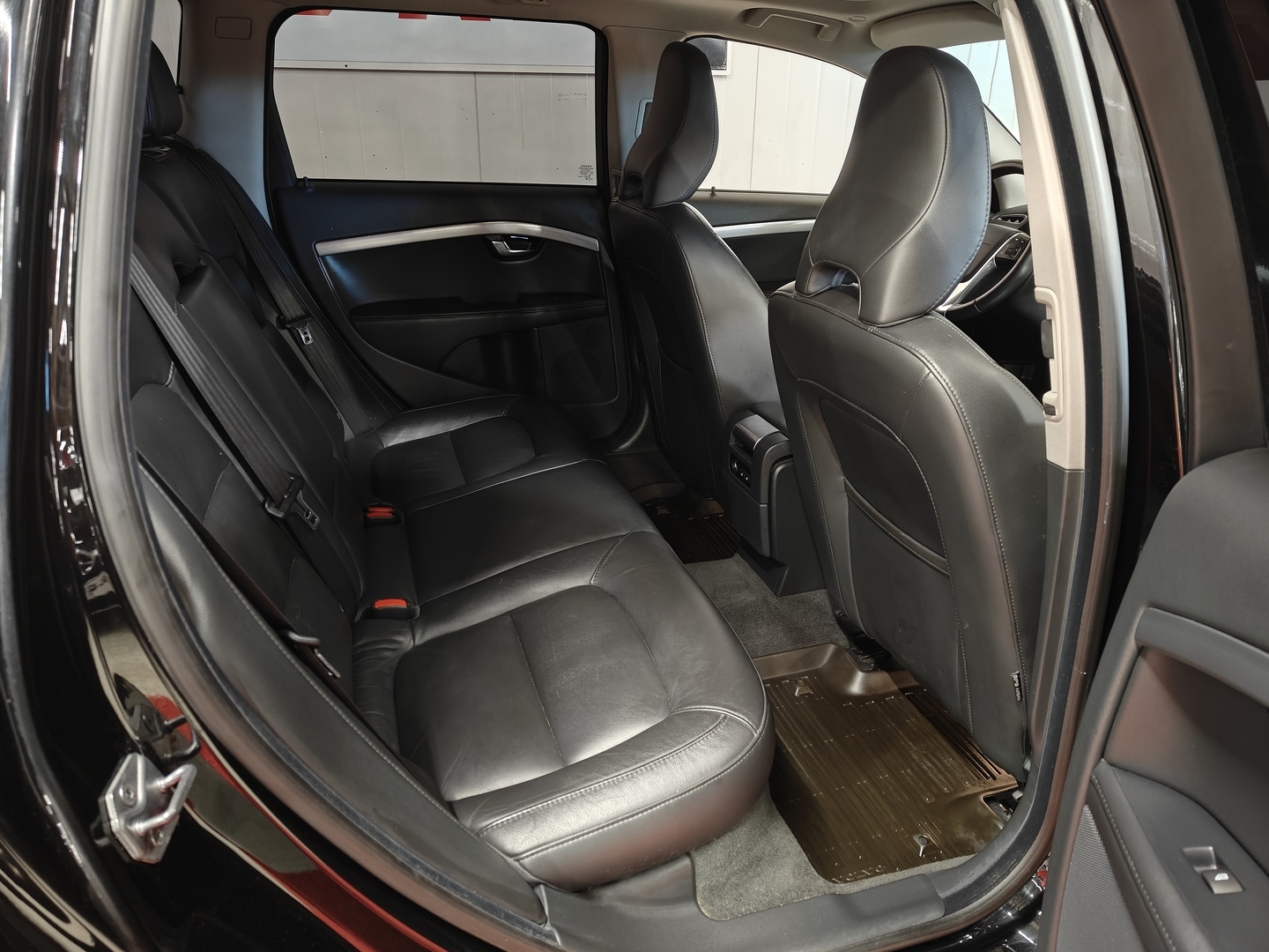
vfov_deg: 56.8
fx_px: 880
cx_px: 634
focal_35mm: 24
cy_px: 476
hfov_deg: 71.6
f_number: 1.8
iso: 1250
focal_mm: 5.59
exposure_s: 1/33
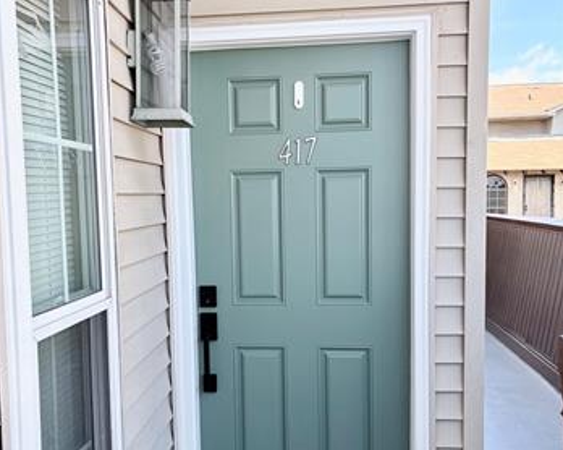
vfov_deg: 42.2
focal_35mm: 35
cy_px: 246
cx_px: 275
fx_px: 583
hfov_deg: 51.6
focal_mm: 5.96
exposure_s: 1/801
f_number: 1.6
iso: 64
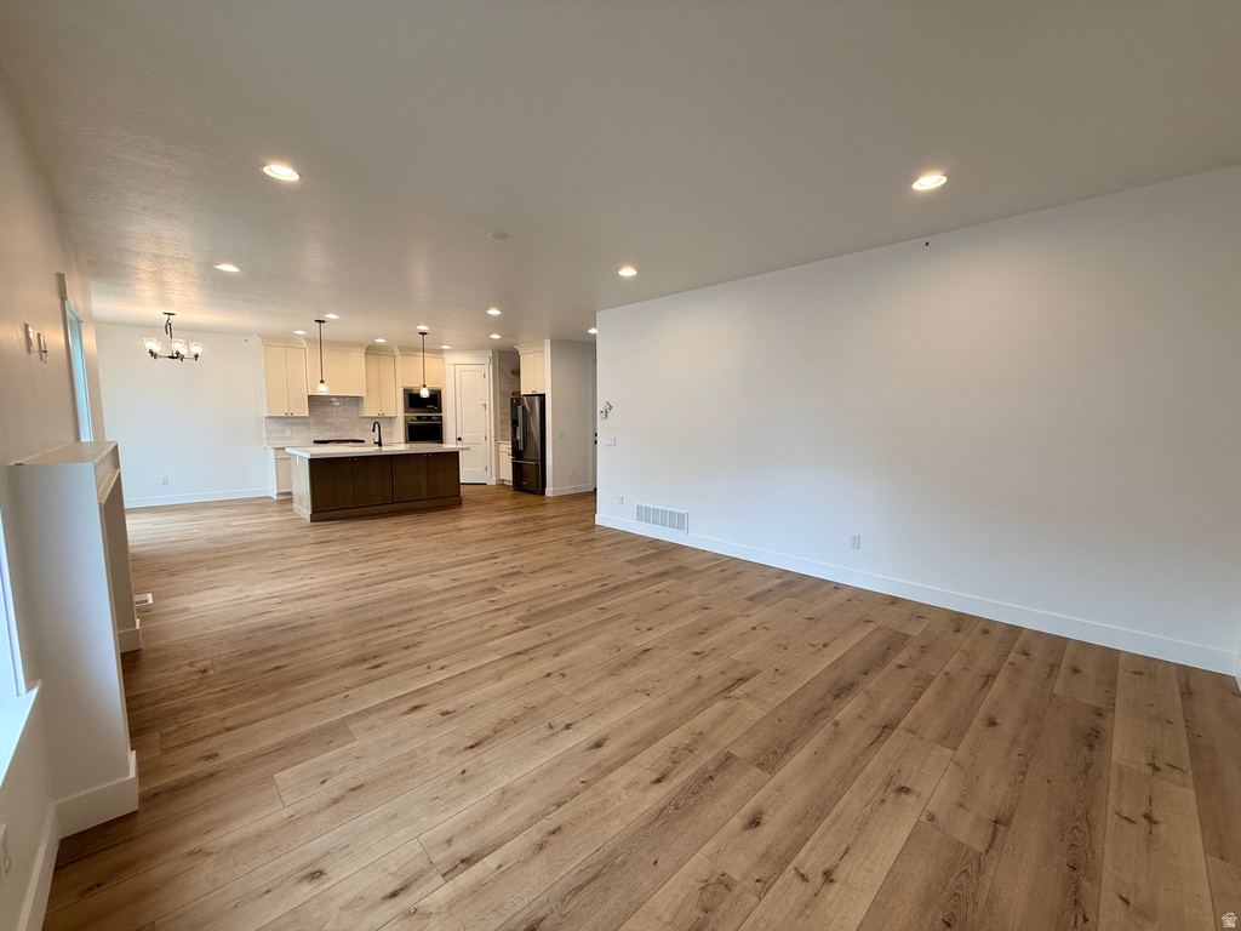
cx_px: 620
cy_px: 466
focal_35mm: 14
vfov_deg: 85.7
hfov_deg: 102.1
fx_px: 502
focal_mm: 2.22
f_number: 2.2
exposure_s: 1/120
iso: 160
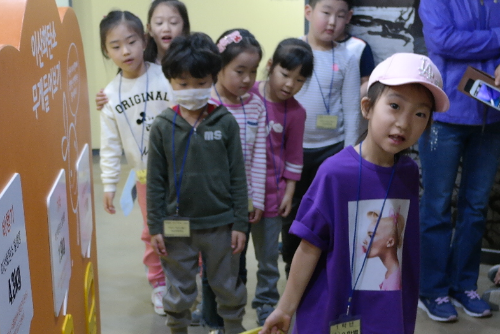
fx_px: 917
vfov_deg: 20.5
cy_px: 254
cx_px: 216
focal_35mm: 66
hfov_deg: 30.5
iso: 800
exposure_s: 1/40
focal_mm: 20
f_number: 3.5
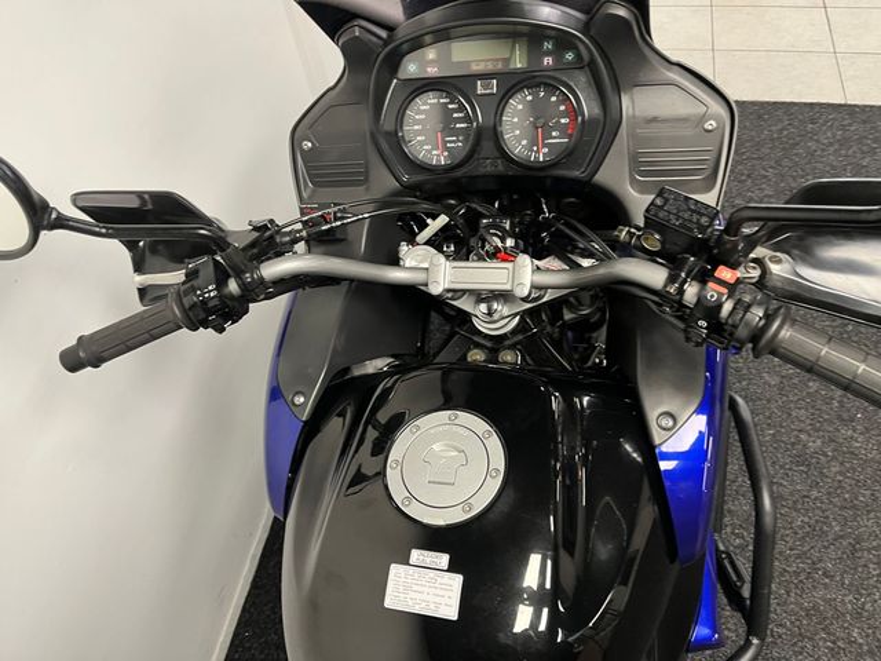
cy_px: 330
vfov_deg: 53.1
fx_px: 662
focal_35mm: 26
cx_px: 440
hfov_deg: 67.3
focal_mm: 5.1
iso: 160
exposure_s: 1/50
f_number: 1.6
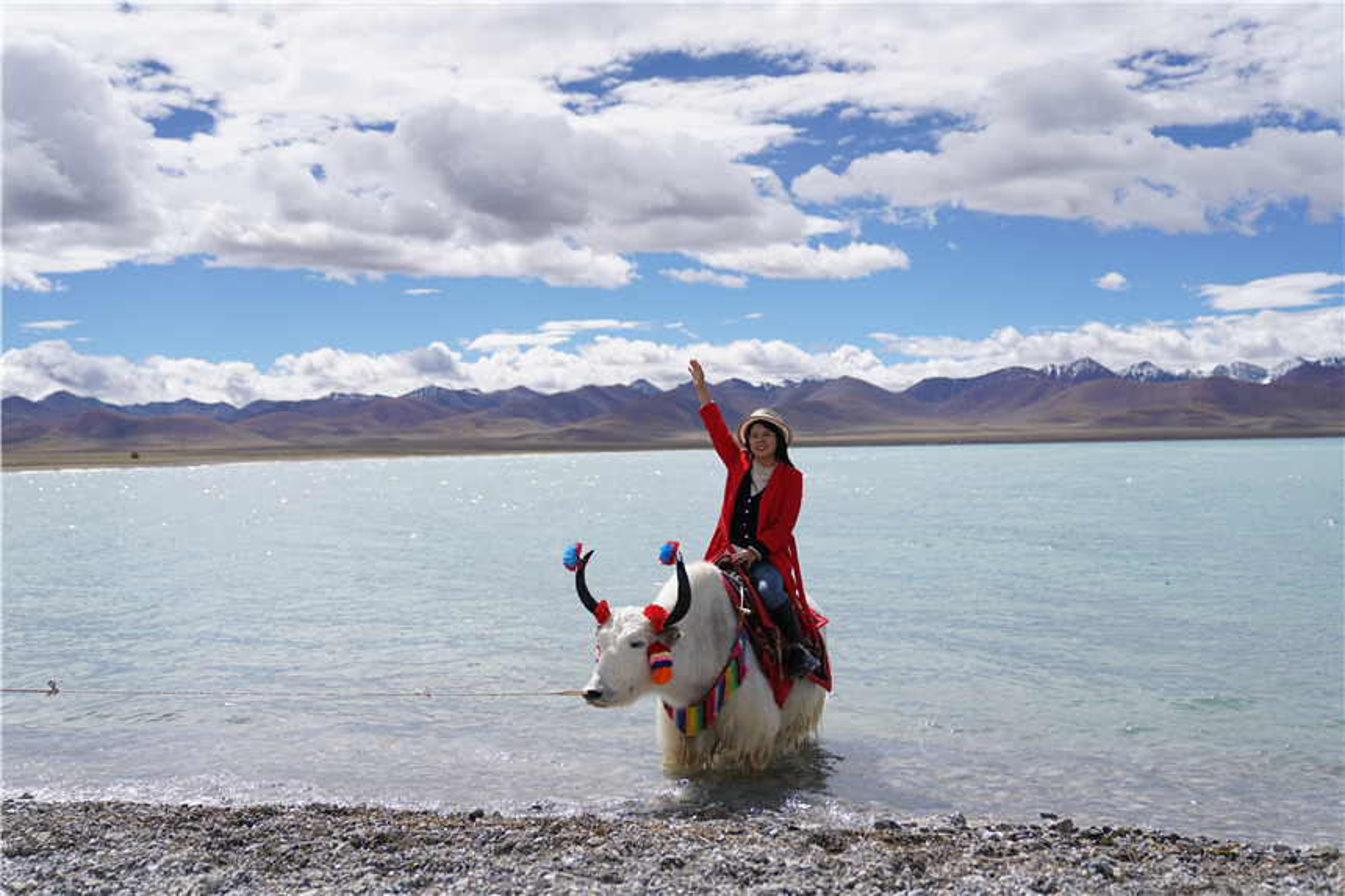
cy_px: 448
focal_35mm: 39
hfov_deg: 49.6
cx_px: 672
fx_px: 1457
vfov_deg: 34.2
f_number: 2.8
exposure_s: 1/2500
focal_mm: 39
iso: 100
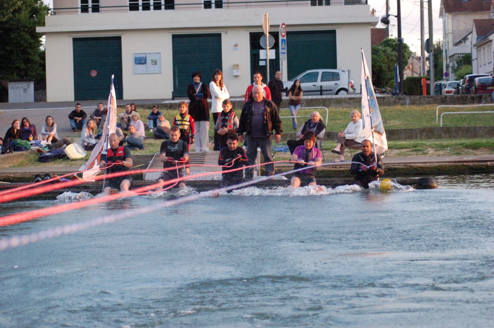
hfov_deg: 19.5
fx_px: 1440
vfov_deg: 13.0
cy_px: 164
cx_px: 247
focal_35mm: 105
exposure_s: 1/400
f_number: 5
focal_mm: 70
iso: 1600
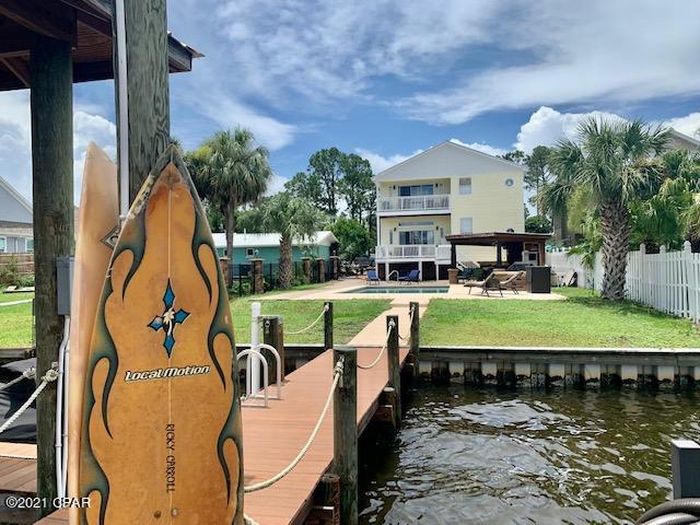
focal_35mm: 26
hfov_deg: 67.3
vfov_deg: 53.1
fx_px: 526
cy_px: 262
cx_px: 350
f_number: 1.8
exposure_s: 1/2681
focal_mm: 4.25
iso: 25
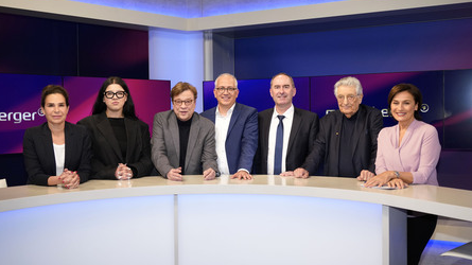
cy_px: 153
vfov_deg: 33.6
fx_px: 438
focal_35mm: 35
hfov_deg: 56.6
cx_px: 234
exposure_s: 1/160
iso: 2000
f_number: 5
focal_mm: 33
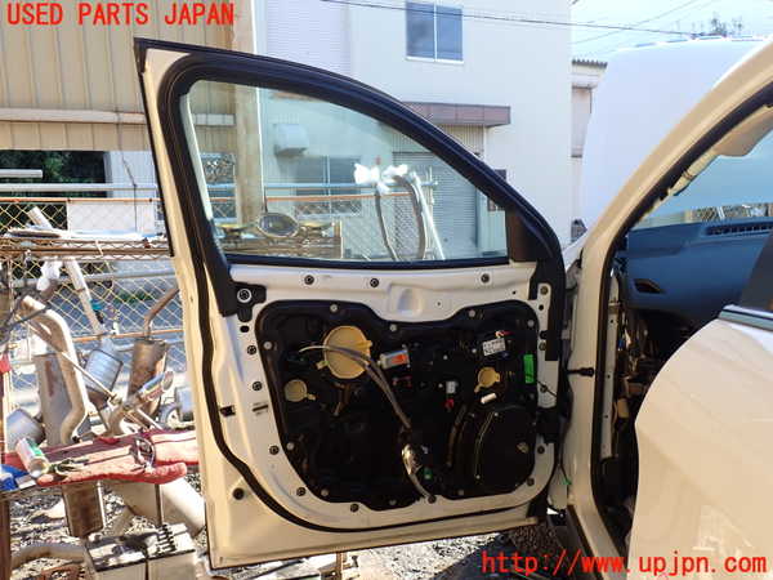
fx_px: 670
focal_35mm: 30
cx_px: 386
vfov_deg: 46.8
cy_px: 290
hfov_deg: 60.0
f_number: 3.2
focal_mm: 5.4
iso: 100
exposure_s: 1/160
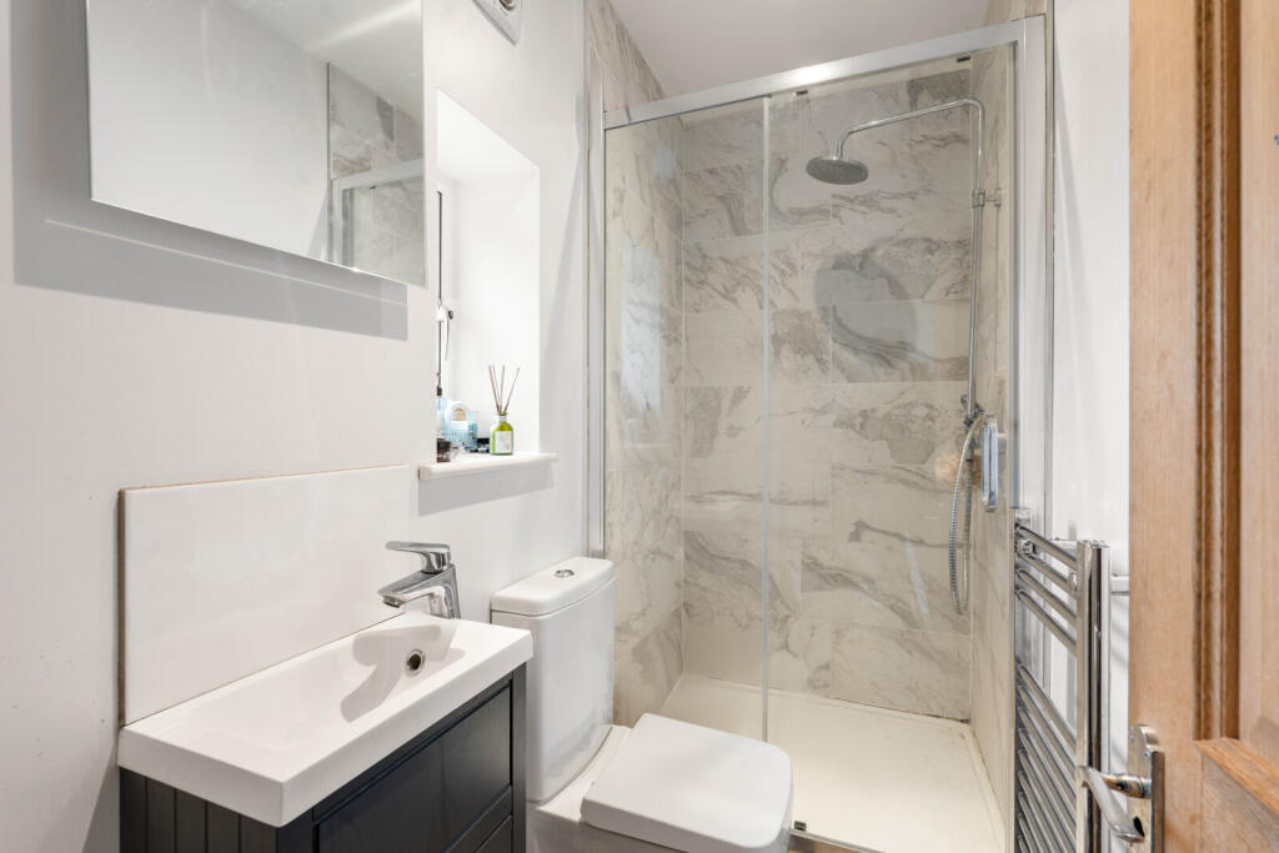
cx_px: 640
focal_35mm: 16
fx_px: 586
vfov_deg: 72.1
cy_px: 426
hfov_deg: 95.0
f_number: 8
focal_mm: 16.5
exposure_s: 1/1.67
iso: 320
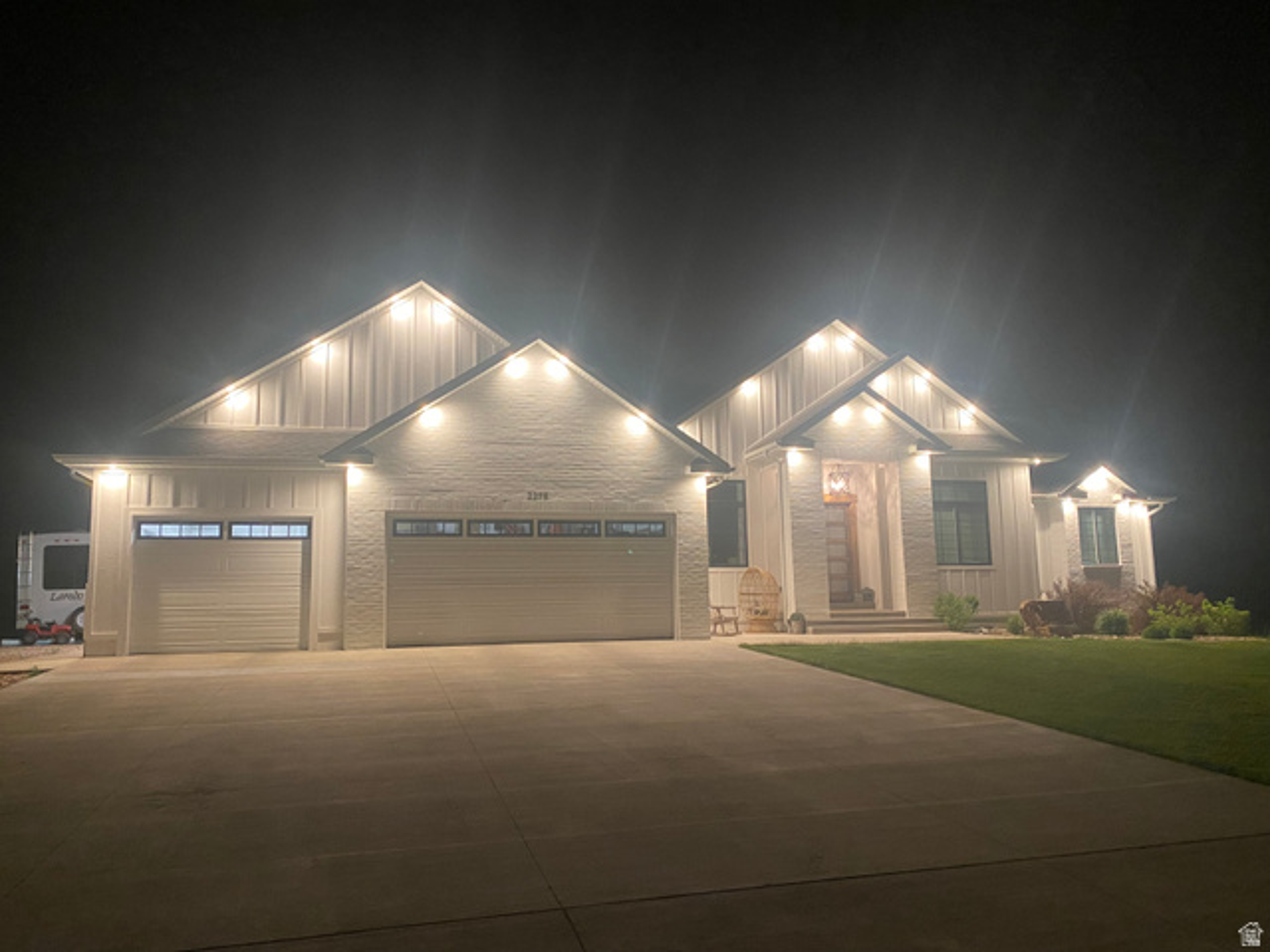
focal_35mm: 26
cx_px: 635
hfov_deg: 67.3
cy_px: 476
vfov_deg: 53.1
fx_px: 954
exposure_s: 1/40
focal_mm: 4.25
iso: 500
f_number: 1.8
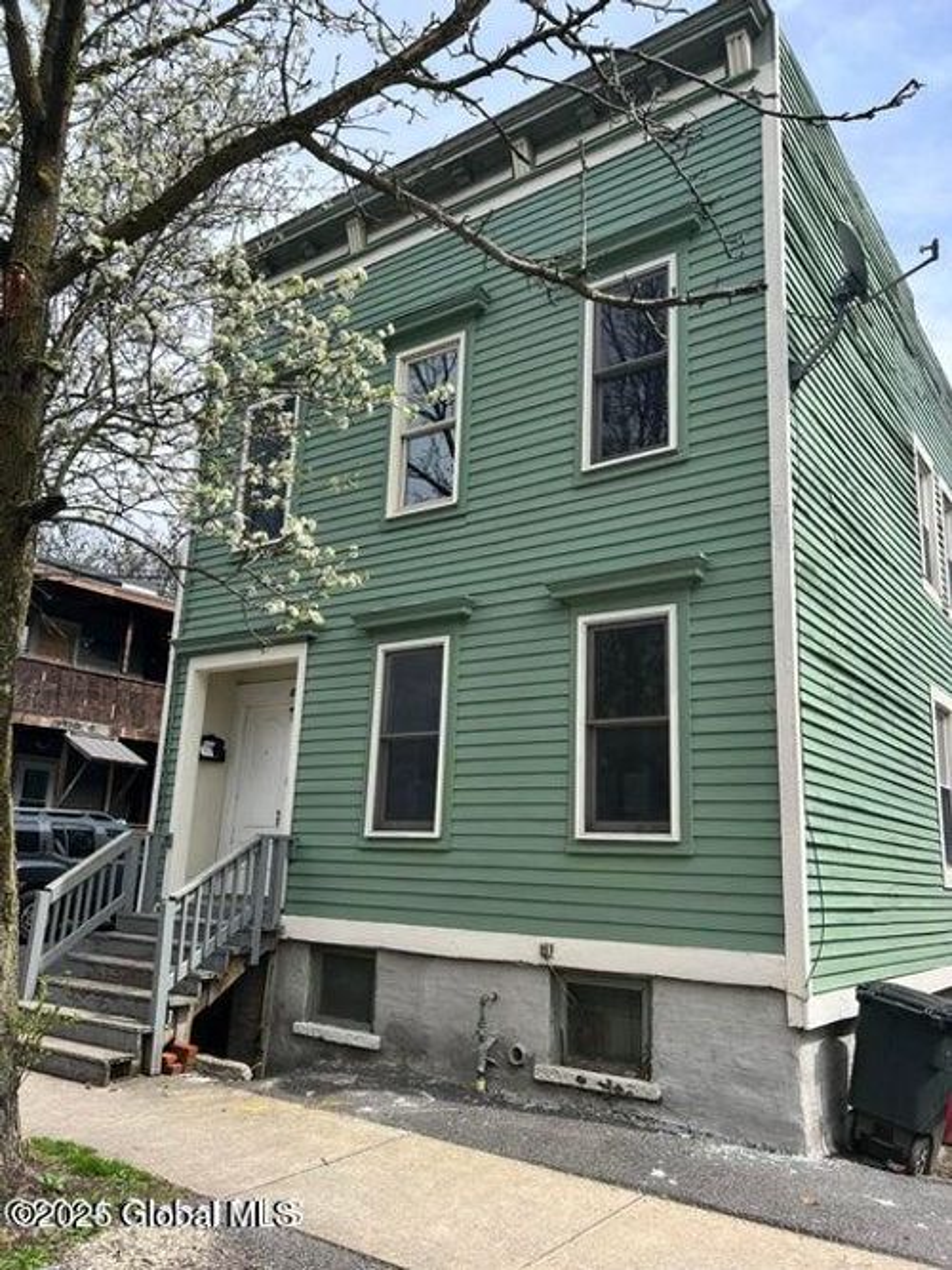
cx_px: 476
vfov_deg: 67.3
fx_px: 954
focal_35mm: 26
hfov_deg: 53.0
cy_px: 635
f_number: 1.5
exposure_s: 1/2632
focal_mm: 5.7
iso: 50
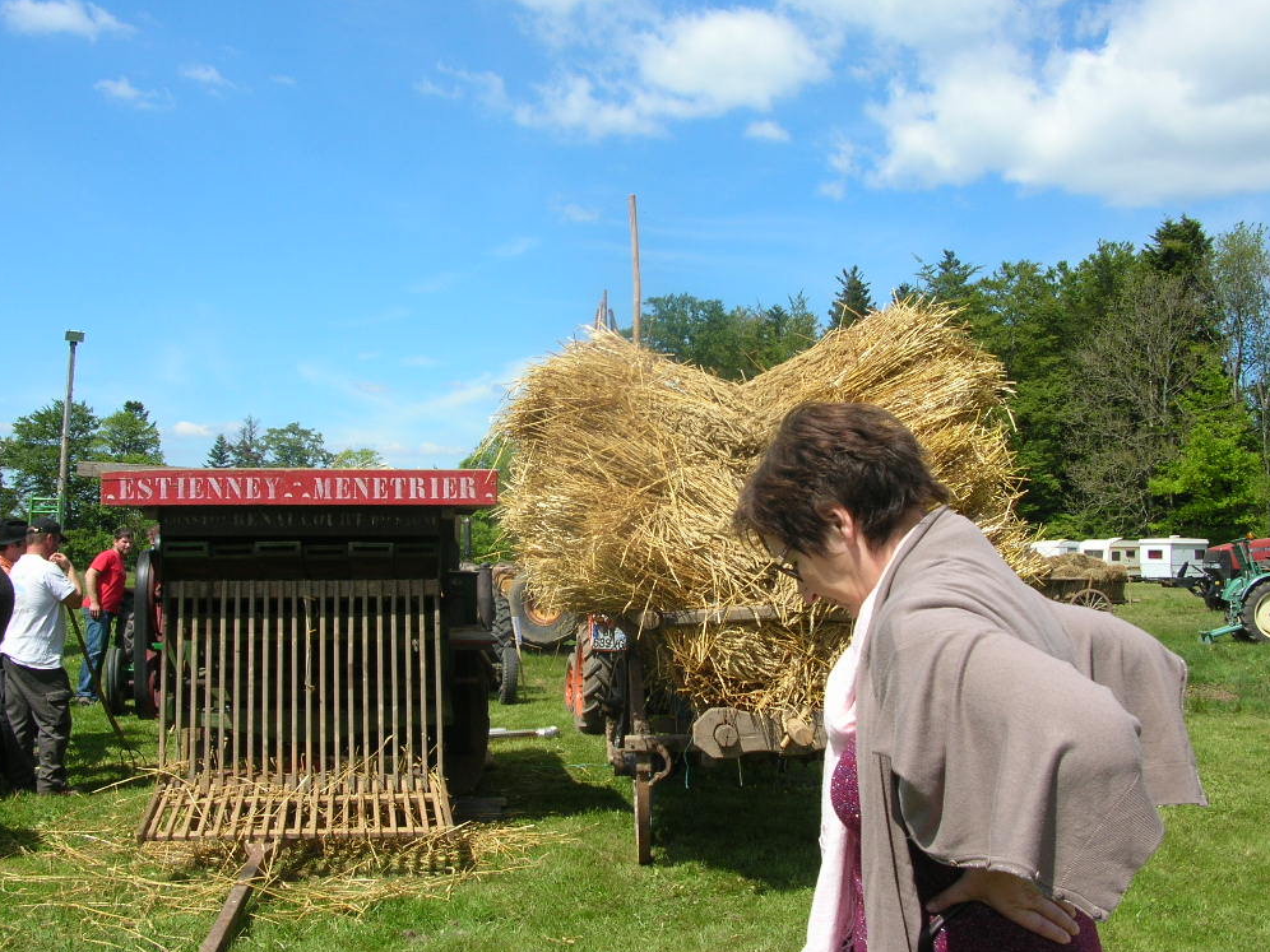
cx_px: 644
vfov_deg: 39.7
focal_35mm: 36
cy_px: 466
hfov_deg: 51.4
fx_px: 1321
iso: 50
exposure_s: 1/247
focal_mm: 5.8
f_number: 5.6
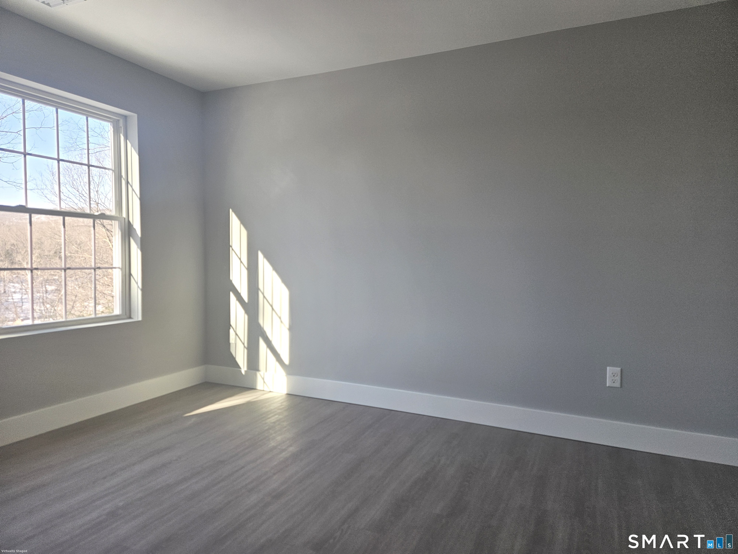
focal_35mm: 23
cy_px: 277
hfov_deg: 73.9
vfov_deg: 58.9
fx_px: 490
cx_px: 369
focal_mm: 5.4
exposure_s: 1/207
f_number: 1.8
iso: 64
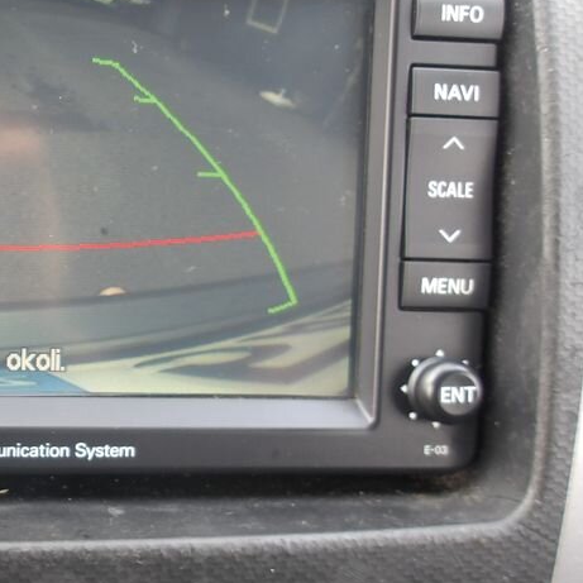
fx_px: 1010
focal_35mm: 53
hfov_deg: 29.1
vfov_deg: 32.2
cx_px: -62
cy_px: 296
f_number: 3
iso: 100
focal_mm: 4.9
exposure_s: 1/30
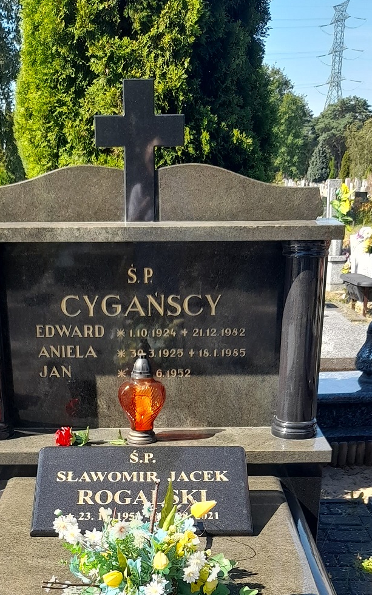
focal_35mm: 54
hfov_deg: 23.9
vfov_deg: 35.1
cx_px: 144
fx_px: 876
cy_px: 551
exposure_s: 1/228
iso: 20
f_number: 2
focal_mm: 4.6
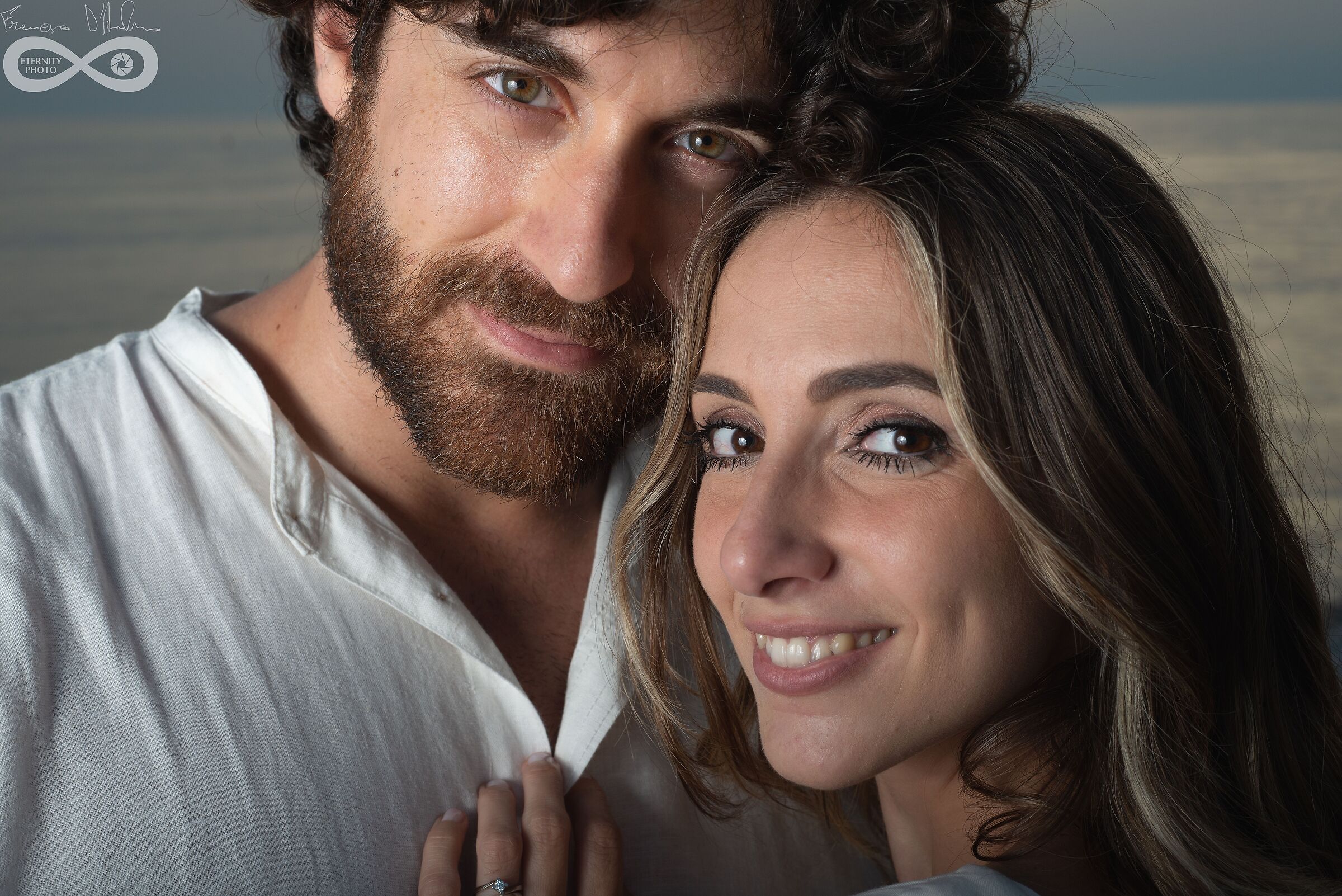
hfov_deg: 39.6
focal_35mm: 50
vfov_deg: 27.0
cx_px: 671
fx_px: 1864
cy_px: 448
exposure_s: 1/250
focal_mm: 50
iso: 320
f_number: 10
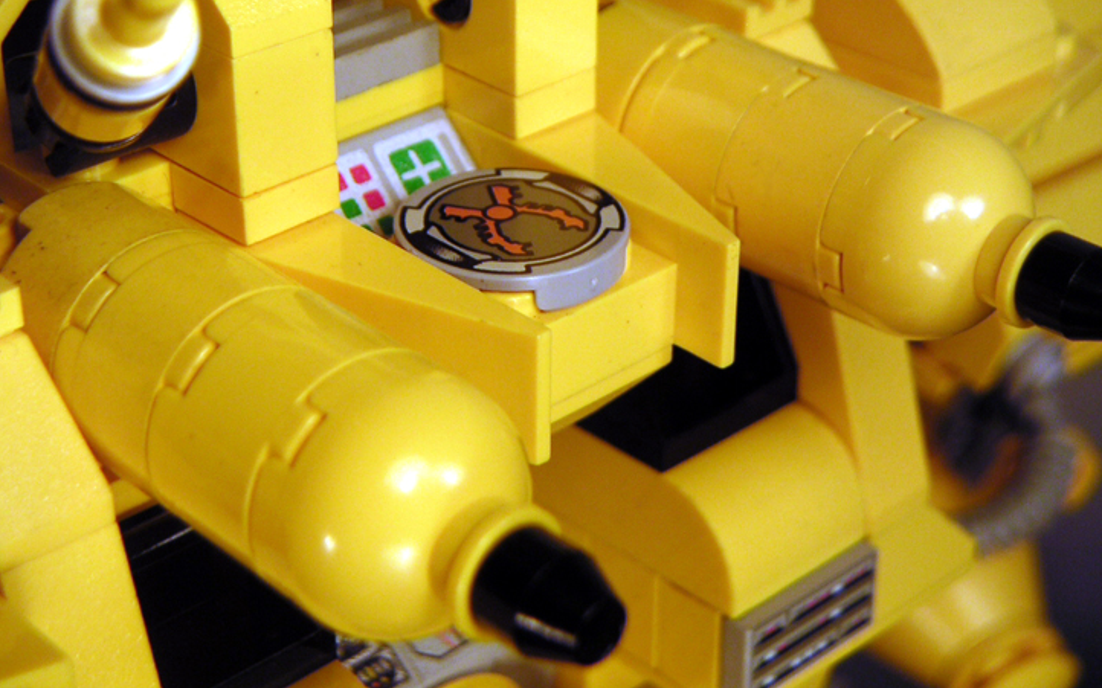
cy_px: 262
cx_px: 582
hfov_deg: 27.8
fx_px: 2222
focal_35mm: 74
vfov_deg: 17.6
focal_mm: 9.8
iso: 50
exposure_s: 1/90
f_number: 3.1
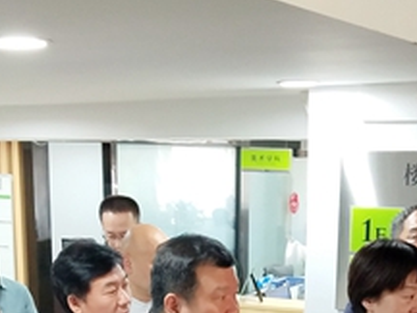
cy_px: 394
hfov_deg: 22.0
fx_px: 1072
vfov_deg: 15.8
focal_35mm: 89
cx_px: 234
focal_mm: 3.95
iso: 305
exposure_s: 1/50
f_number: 1.8
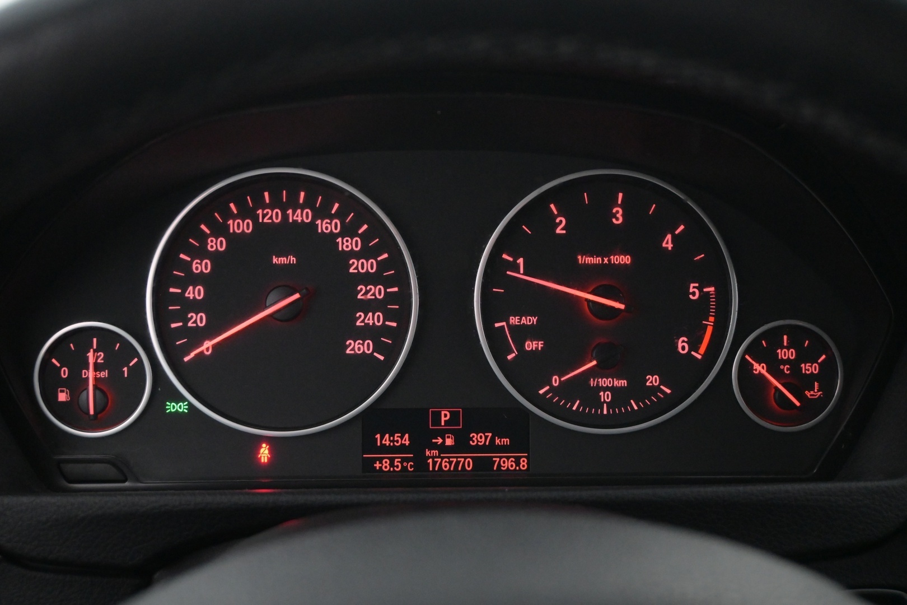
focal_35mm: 42
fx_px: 1058
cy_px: 302
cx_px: 454
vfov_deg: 31.9
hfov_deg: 46.4
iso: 4000
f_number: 4.5
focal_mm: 28
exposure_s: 1/50
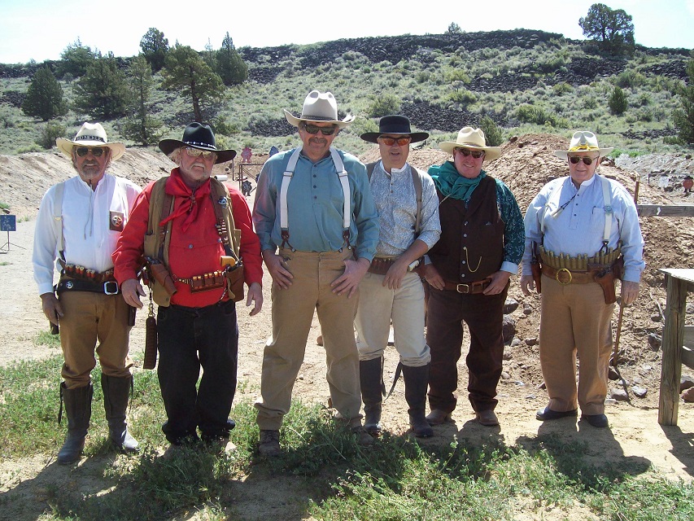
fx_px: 722
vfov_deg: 39.7
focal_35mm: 36
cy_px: 260
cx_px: 347
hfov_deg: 51.3
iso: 80
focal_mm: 6
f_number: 4.8
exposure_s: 1/246
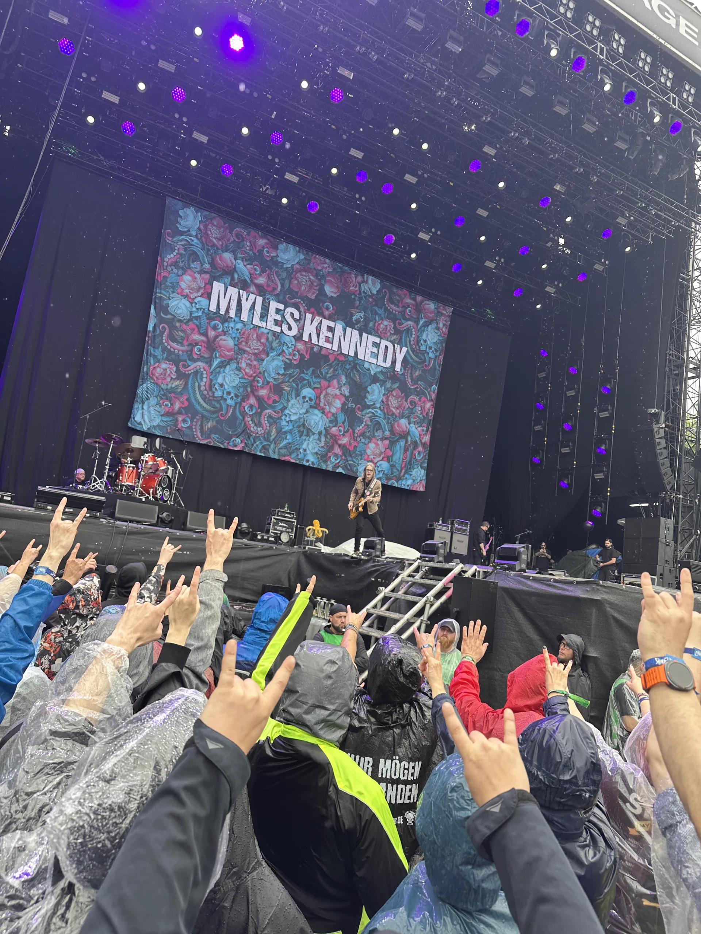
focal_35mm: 24
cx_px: 350
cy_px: 467
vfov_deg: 71.6
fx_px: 648
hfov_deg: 56.8
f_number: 1.78
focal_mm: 6.86
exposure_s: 1/417
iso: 80
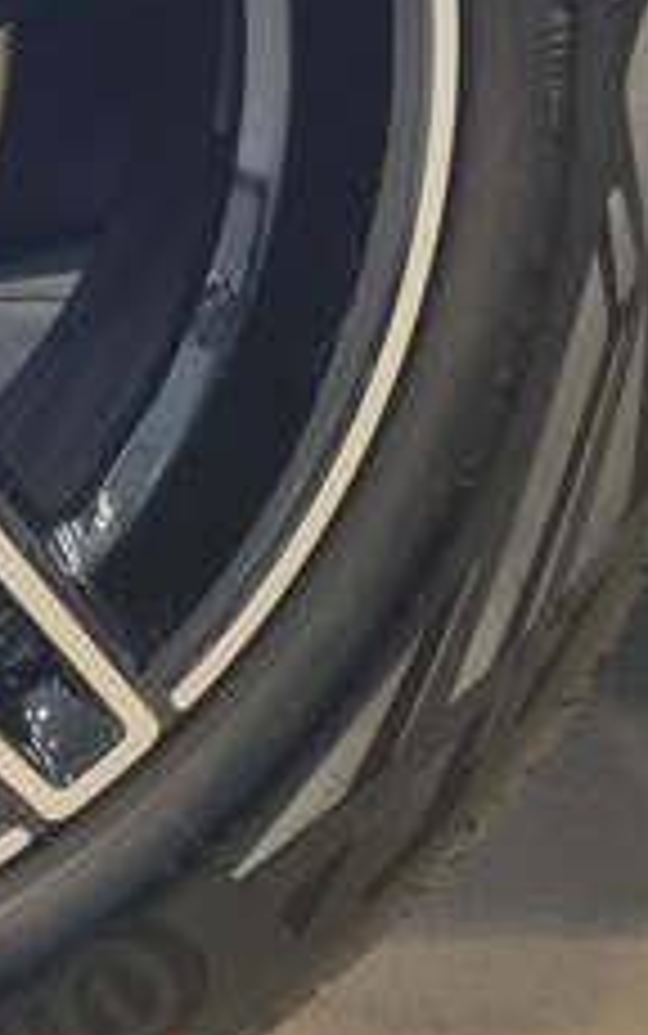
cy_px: 0
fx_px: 2709
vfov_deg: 20.9
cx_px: -482
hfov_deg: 12.6
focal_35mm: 96
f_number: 1.8
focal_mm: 5.4
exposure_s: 1/50
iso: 250
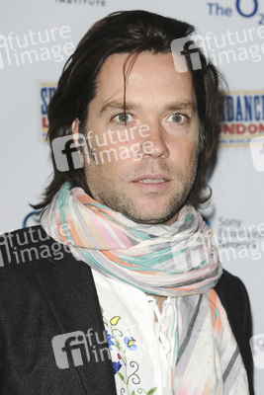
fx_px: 1319
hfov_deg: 11.4
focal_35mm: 120
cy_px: 198
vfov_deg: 17.1
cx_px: 132
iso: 320
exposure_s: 1/200
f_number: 4.5
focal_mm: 80
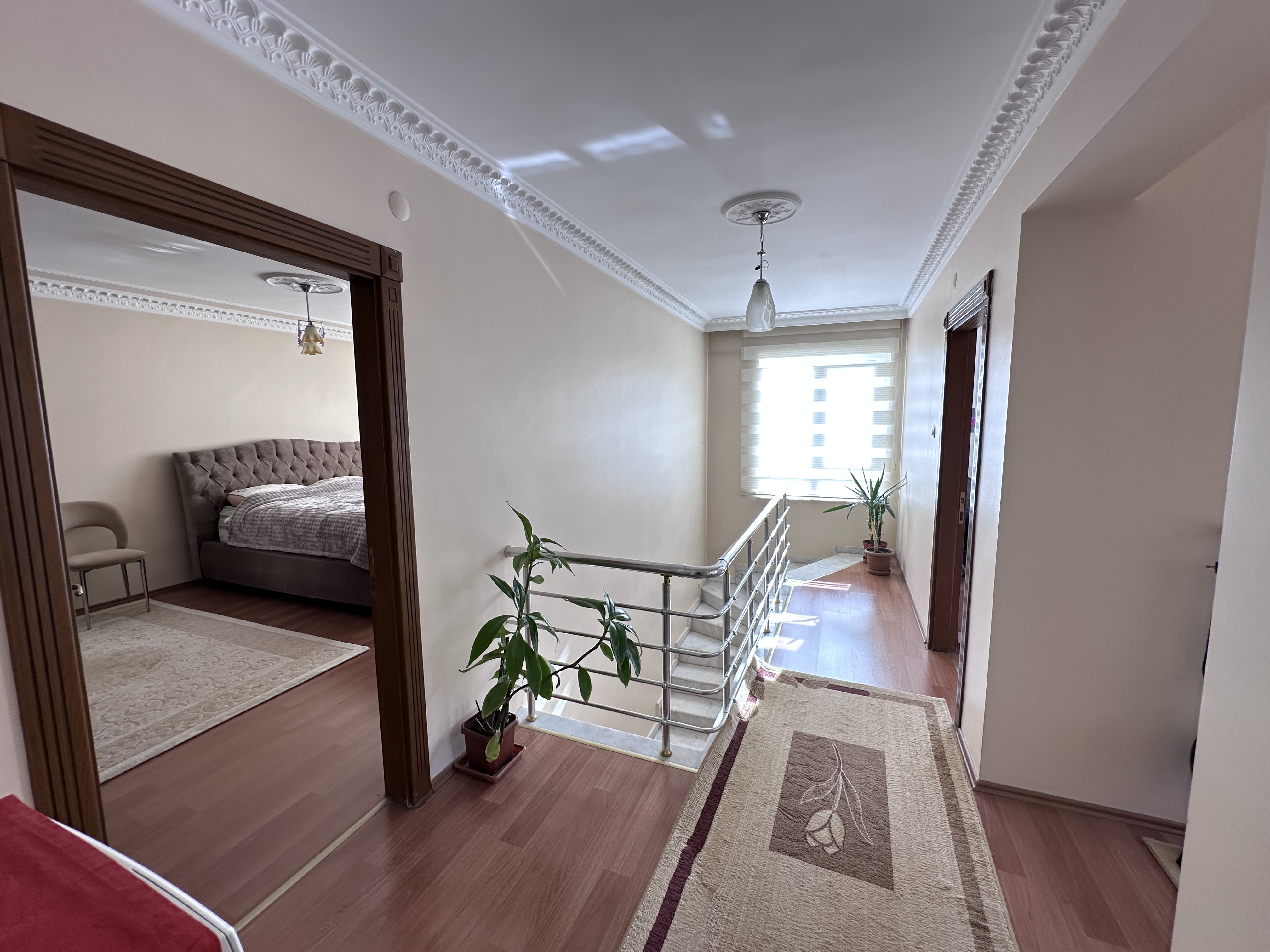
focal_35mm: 14
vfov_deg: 85.7
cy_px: 476
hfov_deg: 102.1
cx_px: 635
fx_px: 514
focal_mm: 2.22
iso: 125
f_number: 2.2
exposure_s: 1/99
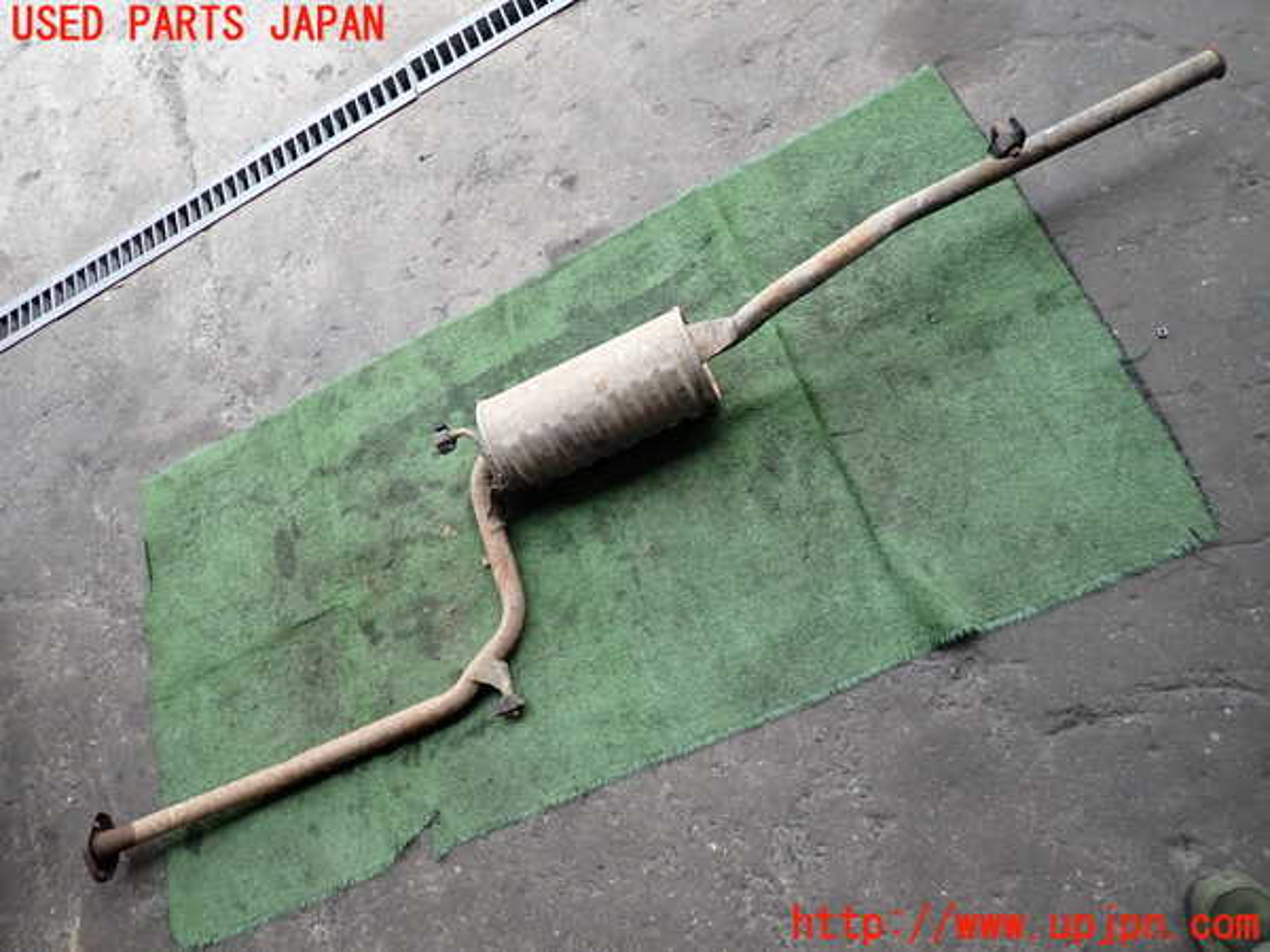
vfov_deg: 54.9
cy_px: 476
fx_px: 917
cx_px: 635
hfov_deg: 69.4
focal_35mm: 25
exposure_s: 1/125
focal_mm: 4.5
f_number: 2
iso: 125
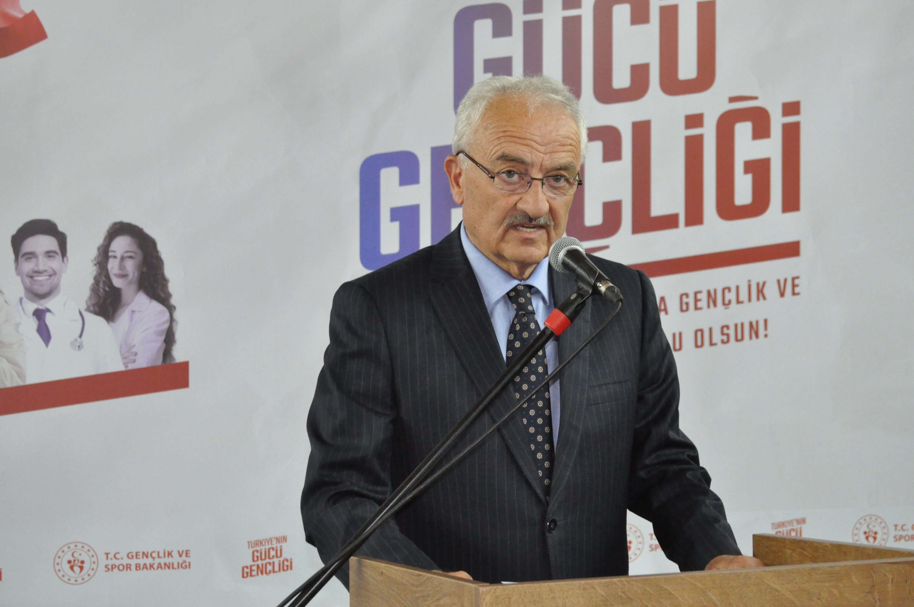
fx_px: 2092
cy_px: 304
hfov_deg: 24.6
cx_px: 457
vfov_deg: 16.5
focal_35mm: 82
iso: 3200
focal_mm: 55
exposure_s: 1/100
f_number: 5.6
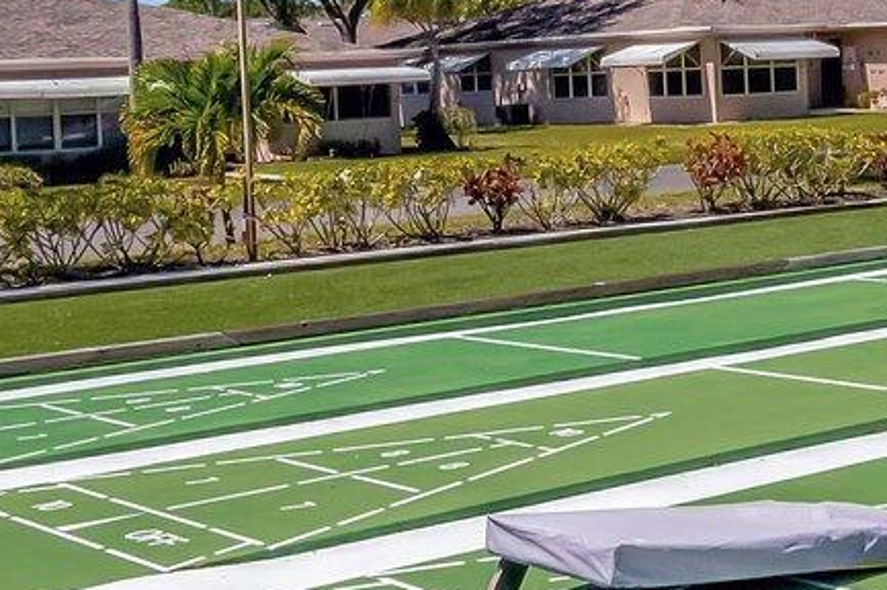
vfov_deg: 18.8
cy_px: 65
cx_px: 737
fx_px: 1748
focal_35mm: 71
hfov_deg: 27.8
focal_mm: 10
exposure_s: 1/5000
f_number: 8
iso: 1000
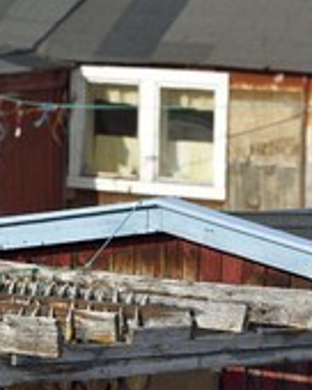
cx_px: -57
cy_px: 268
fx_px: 5367
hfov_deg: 3.3
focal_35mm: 465
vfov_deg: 4.2
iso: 200
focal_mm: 200
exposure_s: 1/320
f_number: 9
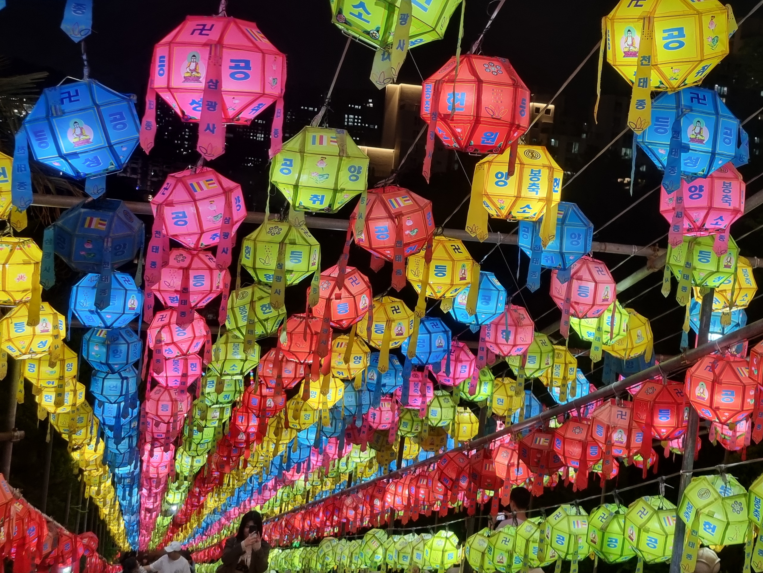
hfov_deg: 45.2
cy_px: 196
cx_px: 496
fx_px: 904
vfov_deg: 34.8
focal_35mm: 41
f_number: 1.8
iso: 200
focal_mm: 5.4
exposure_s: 1/60
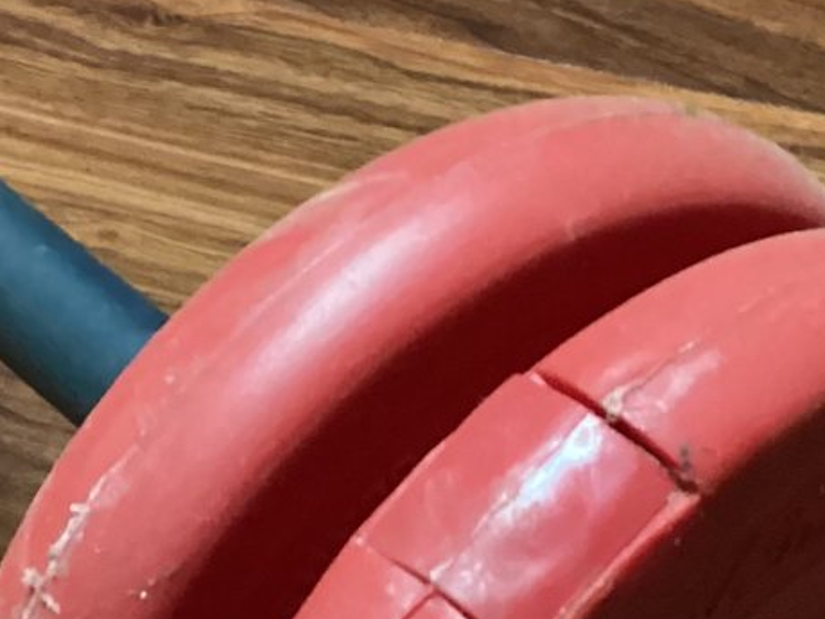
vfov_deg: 14.0
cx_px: 482
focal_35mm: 102
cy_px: 799
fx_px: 2431
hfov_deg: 19.2
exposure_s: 1/30
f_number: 2.4
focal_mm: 3.3
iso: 640
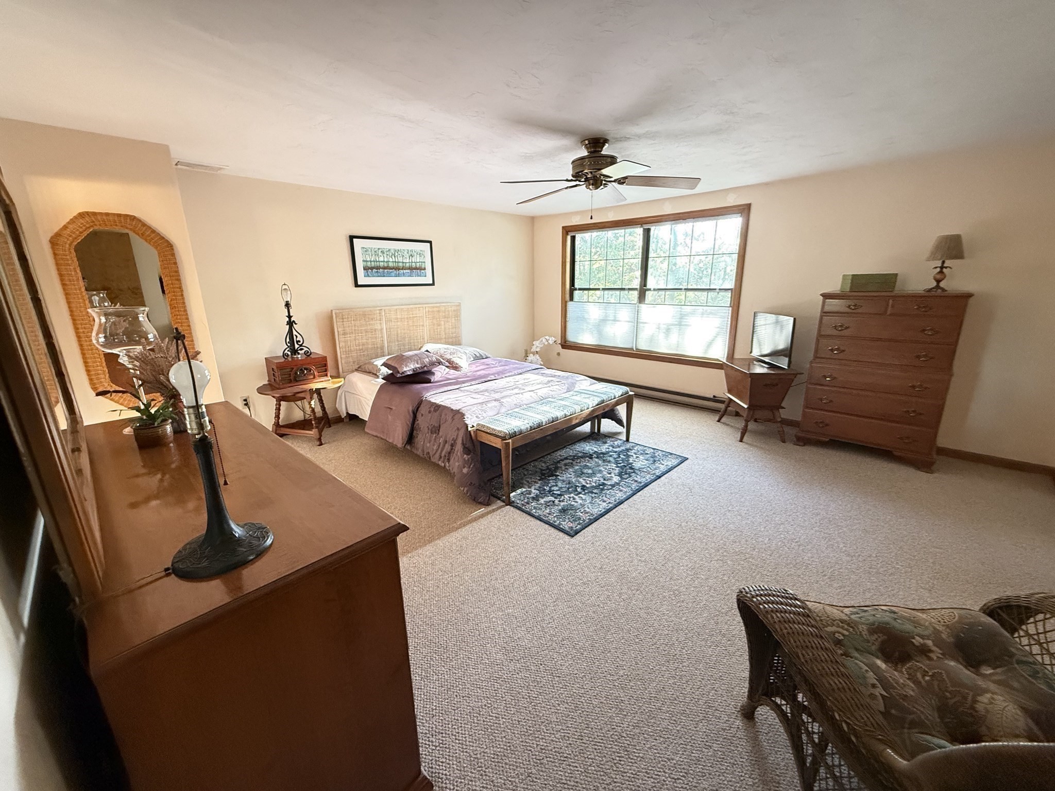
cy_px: 396
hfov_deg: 102.1
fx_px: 427
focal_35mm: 14
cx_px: 528
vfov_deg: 85.7
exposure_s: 1/60
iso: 640
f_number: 2.2
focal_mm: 2.22
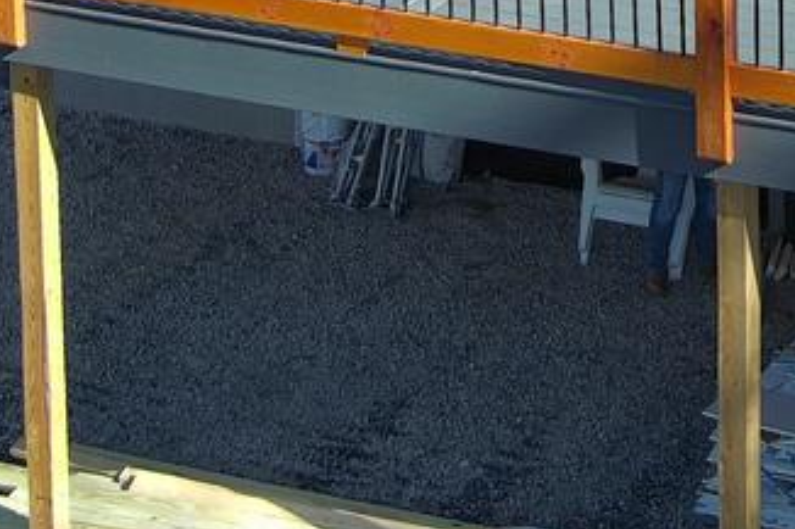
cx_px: 975
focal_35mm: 182
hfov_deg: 11.1
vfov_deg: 7.0
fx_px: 4017
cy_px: -801
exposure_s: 1/414
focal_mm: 10.57
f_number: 2.8
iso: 100
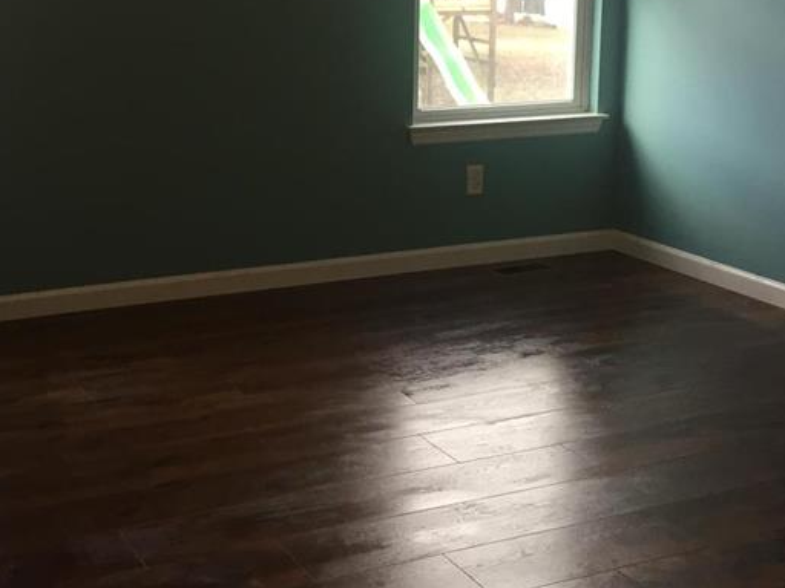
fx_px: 1315
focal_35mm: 58
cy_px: 149
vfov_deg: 24.9
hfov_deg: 33.1
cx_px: 305
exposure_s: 1/30
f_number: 2.2
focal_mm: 4.15
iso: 32
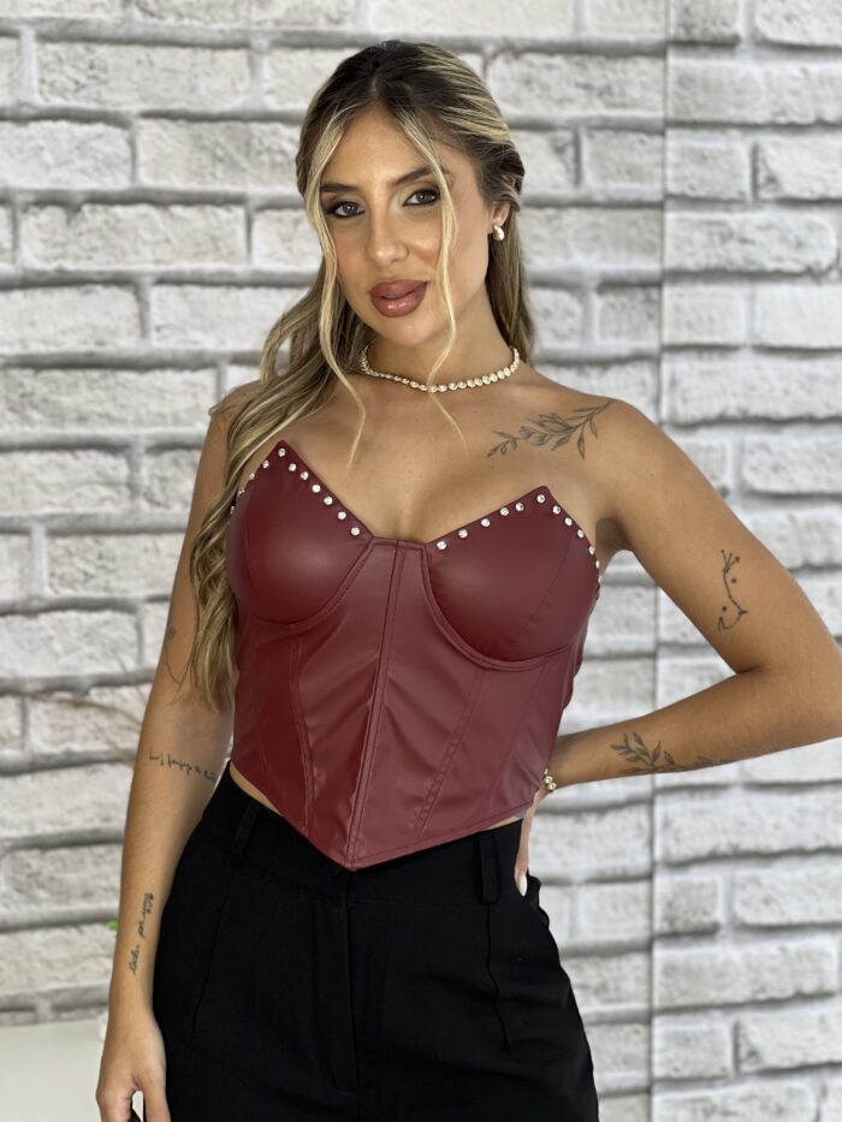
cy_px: 561
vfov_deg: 25.3
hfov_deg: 19.1
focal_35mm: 77
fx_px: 2497
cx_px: 421
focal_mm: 9
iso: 100
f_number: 2.8
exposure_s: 1/120
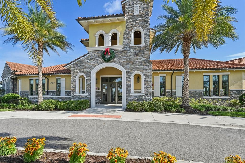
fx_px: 109
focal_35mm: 16
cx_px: 122
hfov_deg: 96.8
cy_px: 82
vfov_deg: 73.6
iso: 400
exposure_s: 1/1000
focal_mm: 16
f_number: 8
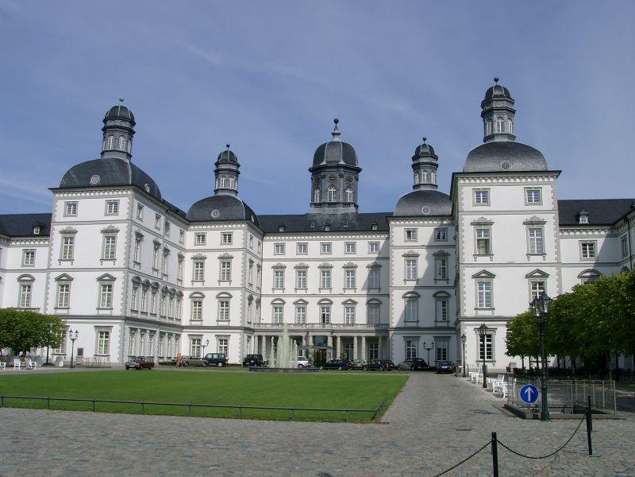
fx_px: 624
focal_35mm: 34
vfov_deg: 41.8
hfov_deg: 54.0
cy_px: 238
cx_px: 318
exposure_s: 1/725
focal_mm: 7.13
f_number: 5.6
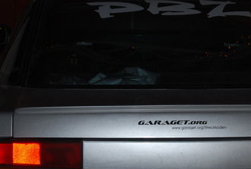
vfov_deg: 8.6
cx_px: 140
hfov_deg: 12.8
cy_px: 82
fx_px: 1118
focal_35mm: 160
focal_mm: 55
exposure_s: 1/60
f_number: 5.6
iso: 200
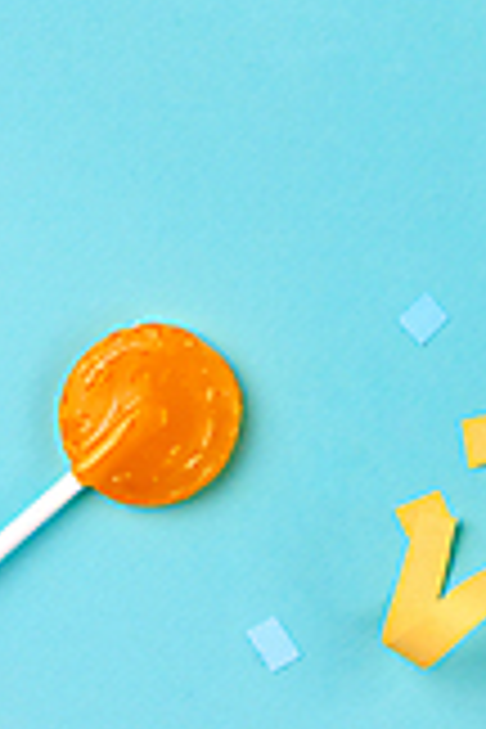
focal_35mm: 389
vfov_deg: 5.3
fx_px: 7877
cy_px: -104
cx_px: 252
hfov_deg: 3.5
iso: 100
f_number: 11
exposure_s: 1/160
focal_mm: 105
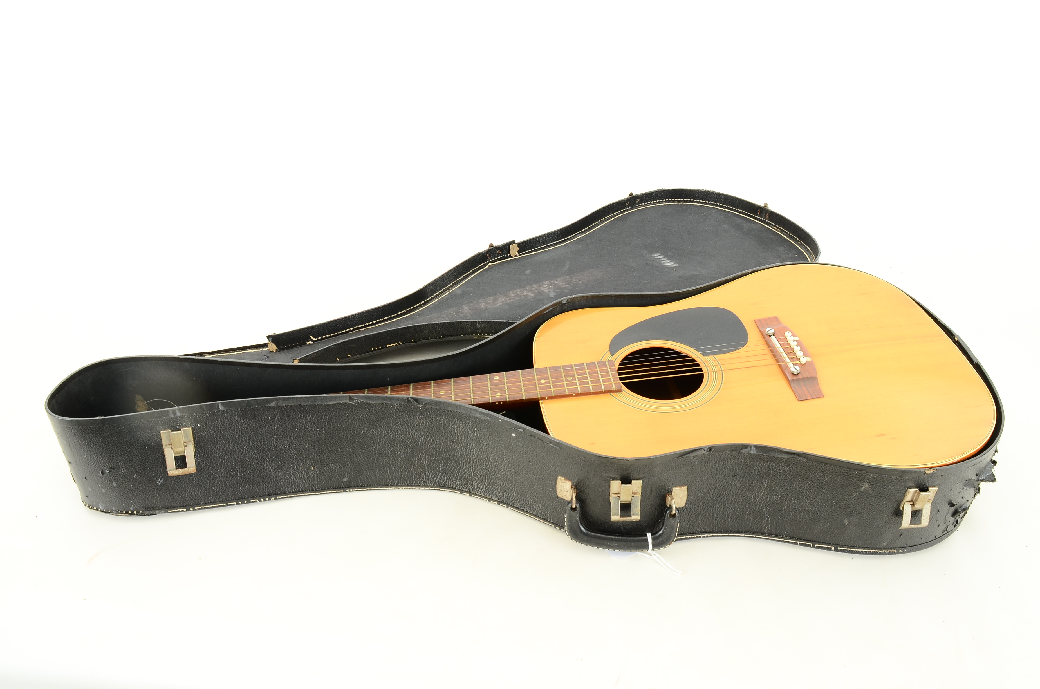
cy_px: 344
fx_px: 778
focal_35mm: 27
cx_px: 520
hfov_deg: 67.5
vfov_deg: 47.7
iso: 320
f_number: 10
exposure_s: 1/80
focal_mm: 18
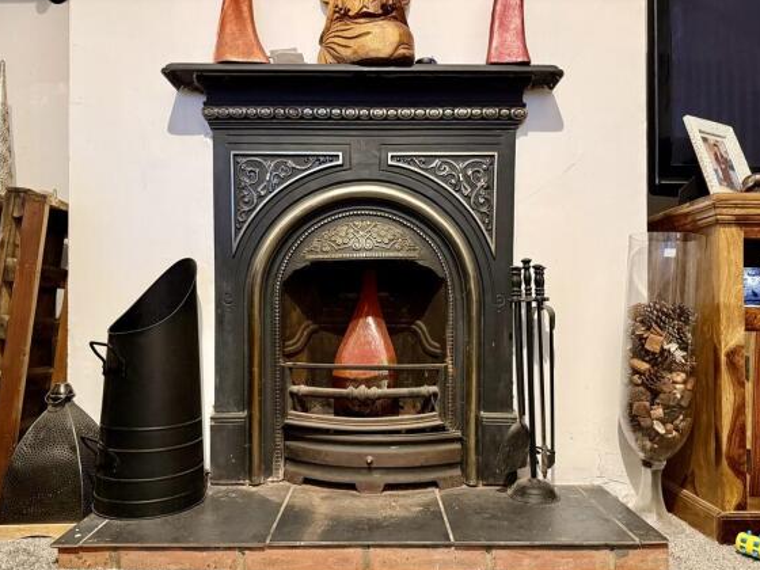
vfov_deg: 54.9
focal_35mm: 25
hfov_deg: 69.4
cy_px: 295
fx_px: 549
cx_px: 382
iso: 640
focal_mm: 6.76
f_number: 1.78
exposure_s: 1/50
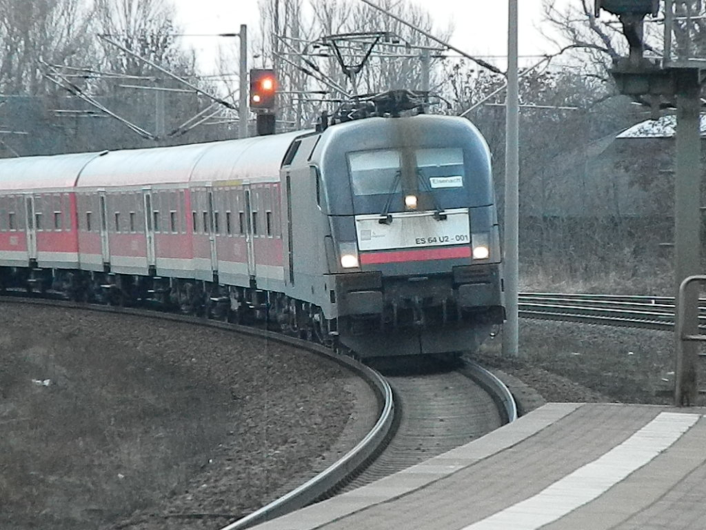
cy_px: 265
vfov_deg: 4.5
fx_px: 6771
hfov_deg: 6.0
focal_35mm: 332
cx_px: 353
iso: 1600
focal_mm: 59.7
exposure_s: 1/125
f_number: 5.6
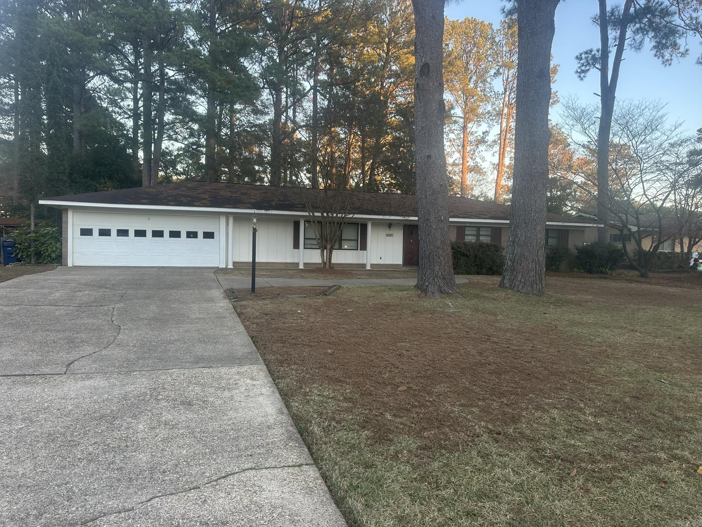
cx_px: 351
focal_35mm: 24
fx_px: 487
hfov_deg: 71.6
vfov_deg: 56.8
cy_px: 264
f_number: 1.78
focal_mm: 6.86
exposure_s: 1/121
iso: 80
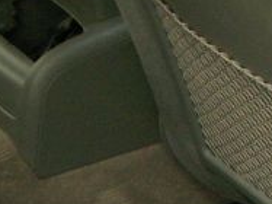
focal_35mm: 180
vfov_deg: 8.1
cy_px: 302
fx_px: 1413
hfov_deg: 11.0
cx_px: 61
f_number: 2.8
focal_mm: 5.86
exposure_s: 1/25
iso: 160
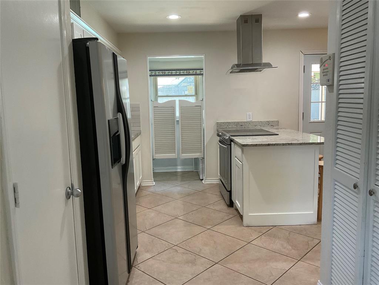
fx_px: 318
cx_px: 190
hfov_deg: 61.7
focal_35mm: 29
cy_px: 142
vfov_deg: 48.2
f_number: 1.8
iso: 100
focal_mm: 3
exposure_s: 1/60
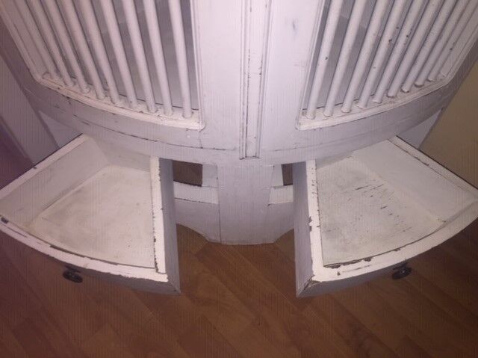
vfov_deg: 48.2
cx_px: 239
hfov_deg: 61.7
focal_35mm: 29
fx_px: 400
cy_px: 179
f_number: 2.2
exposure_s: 1/25
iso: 32
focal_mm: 4.15
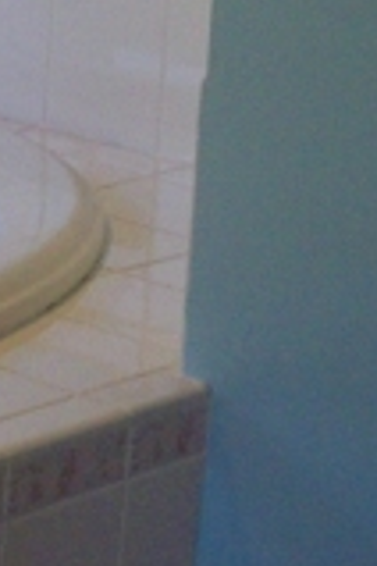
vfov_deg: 11.0
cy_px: -110
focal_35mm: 183
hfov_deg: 7.0
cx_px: -612
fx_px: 2874
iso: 160
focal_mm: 6.3
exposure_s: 1/60
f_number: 3.1
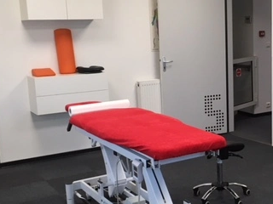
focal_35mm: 58
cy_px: 109
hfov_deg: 32.4
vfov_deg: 25.2
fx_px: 457
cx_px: 214
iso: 40
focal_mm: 4.15
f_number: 2.2
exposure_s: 1/33
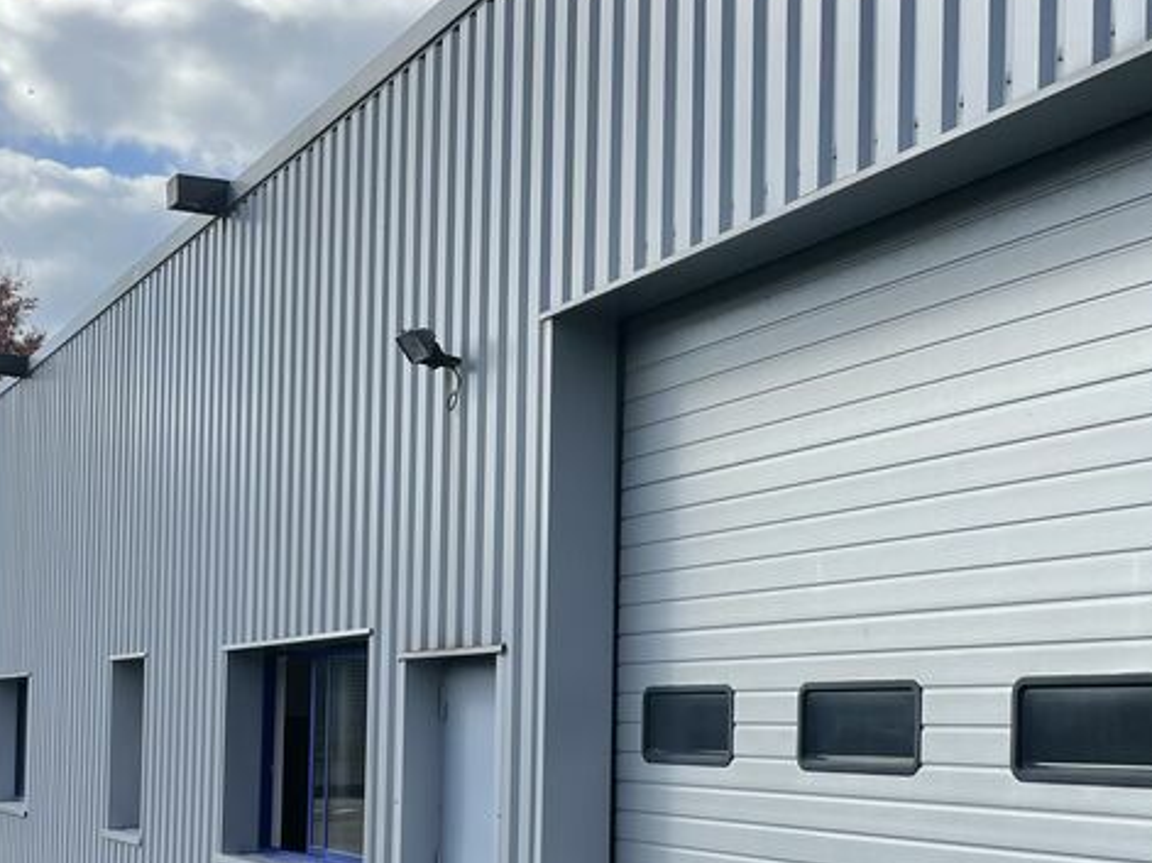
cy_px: 726
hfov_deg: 36.1
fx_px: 1763
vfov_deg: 26.8
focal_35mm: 53
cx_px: 641
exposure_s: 1/2506
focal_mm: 4.2
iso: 32
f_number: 1.6
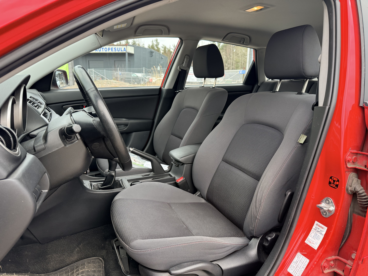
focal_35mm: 24
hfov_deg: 71.6
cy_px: 138
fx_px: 255
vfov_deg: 56.8
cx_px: 184
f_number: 1.78
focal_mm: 6.76
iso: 125
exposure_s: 1/190
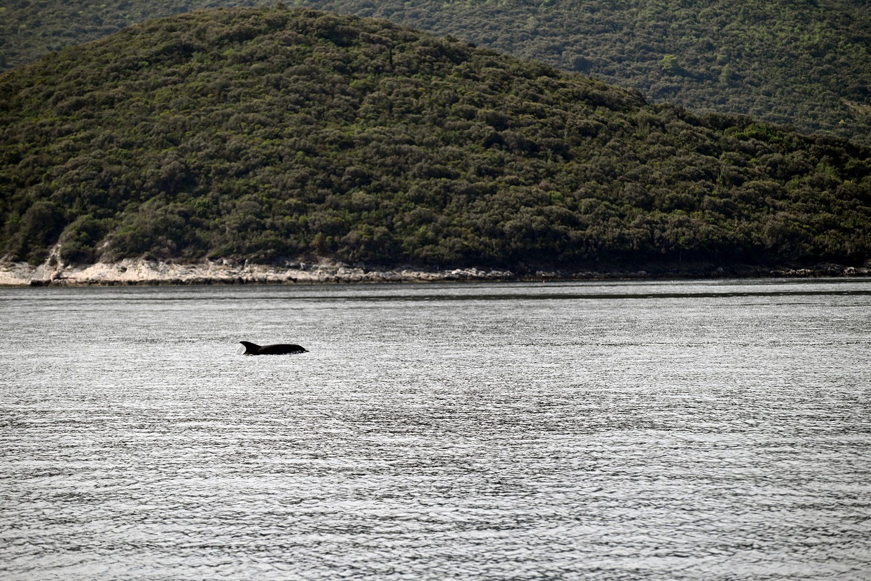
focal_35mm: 125
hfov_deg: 16.4
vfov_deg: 11.0
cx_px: 436
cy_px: 290
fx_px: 3024
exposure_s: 1/500
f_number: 5.6
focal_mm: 125
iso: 110
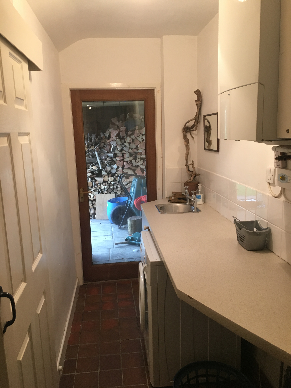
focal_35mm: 29
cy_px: 194
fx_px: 325
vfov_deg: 61.7
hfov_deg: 48.2
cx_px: 146
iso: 125
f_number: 2.2
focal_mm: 4.15
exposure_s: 1/33
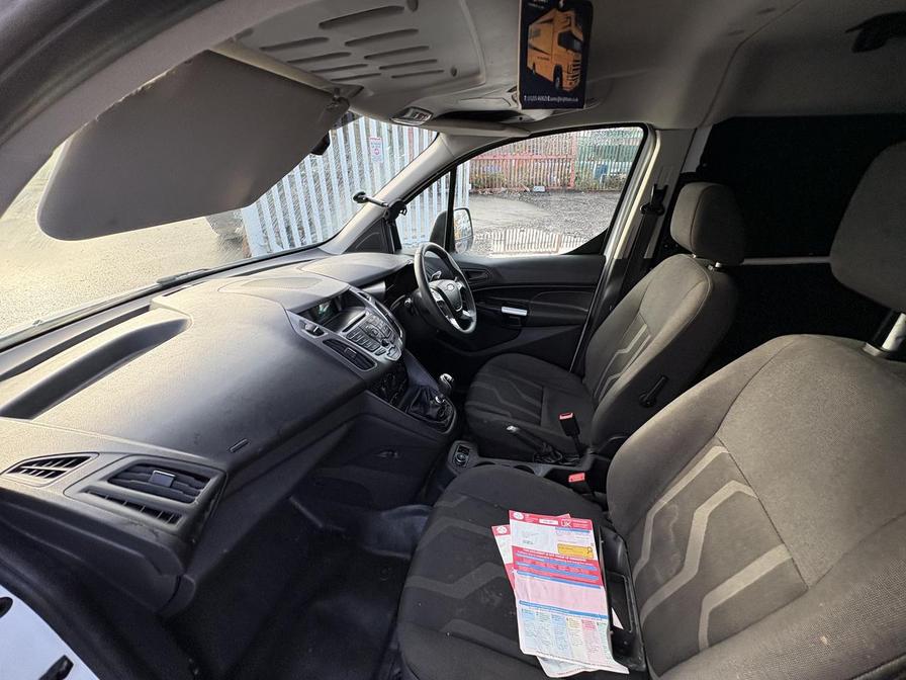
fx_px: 366
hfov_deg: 102.1
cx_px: 453
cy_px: 340
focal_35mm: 14
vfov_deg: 85.7
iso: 125
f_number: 2.2
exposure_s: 1/109
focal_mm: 2.22
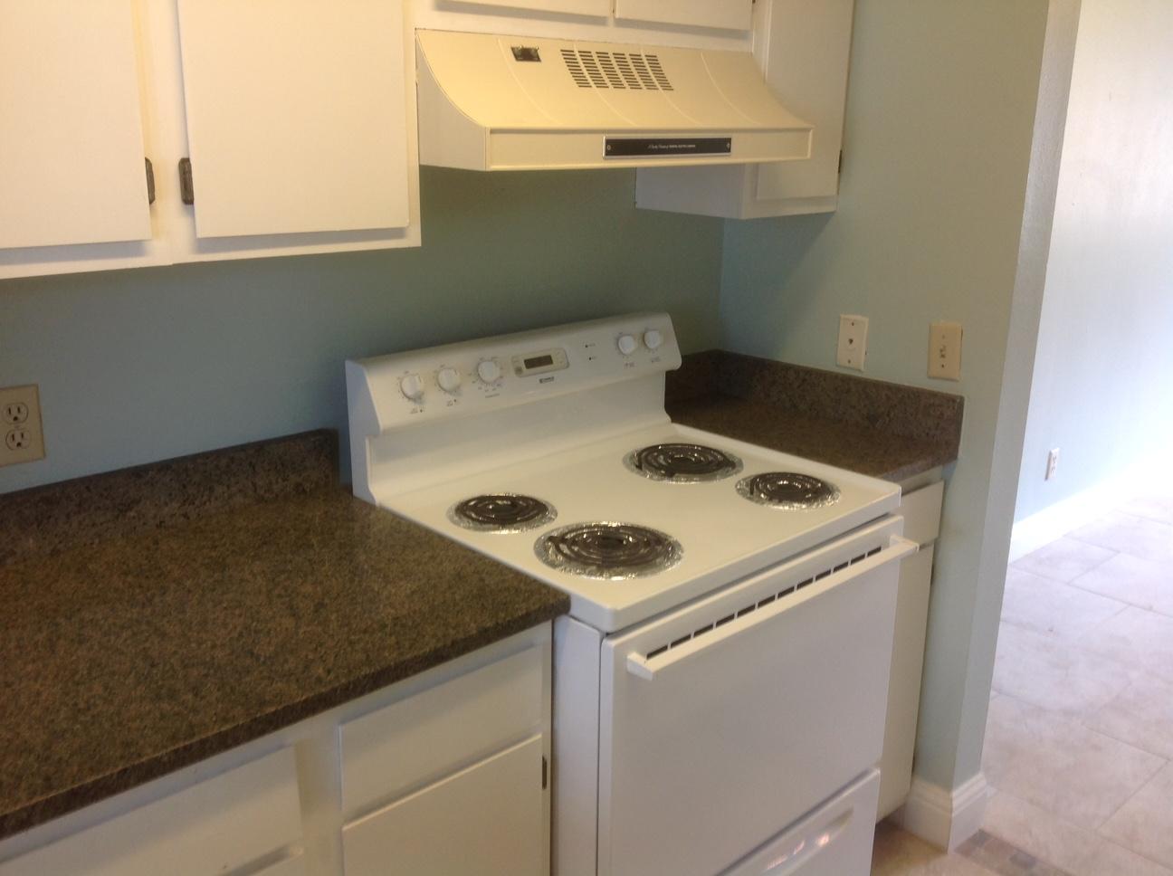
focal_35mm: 35
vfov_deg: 40.6
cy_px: 438
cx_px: 586
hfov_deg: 52.7
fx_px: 1184
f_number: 2.4
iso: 50
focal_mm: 4.28
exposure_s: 1/15
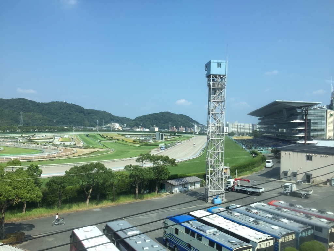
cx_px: 167
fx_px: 280
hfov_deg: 61.7
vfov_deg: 48.2
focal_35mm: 29
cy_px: 126
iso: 32
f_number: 2.2
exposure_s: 1/1099
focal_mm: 4.15
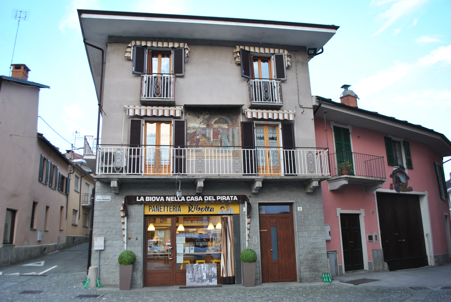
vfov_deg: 48.0
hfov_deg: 67.3
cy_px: 151
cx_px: 226
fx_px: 339
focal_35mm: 27
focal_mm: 18
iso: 200
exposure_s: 1/80
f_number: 4.5
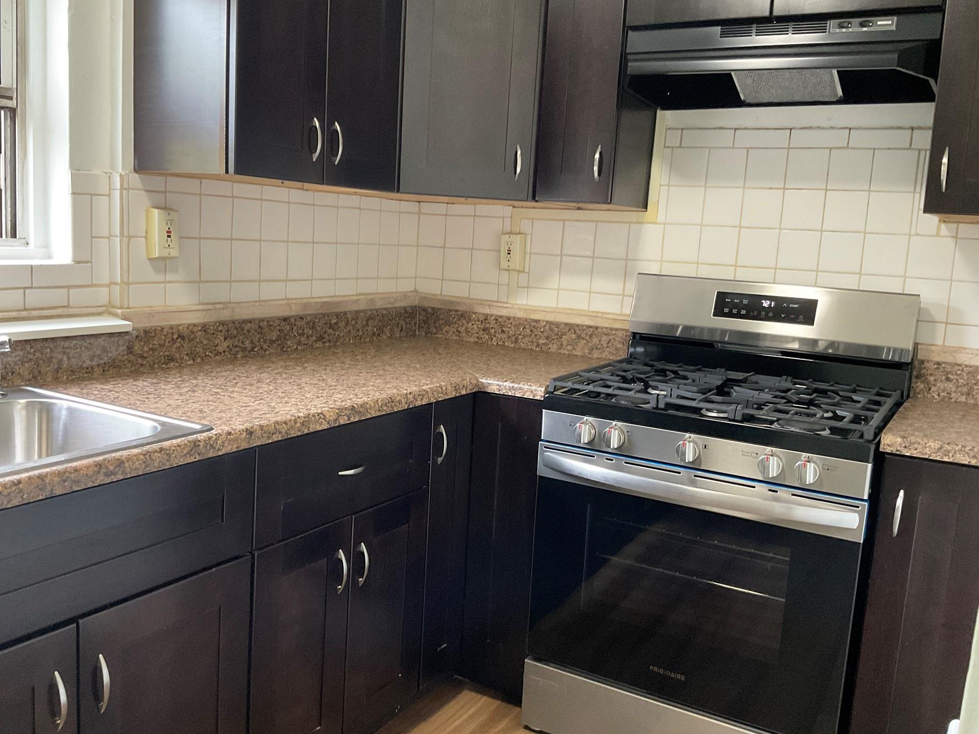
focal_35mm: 33
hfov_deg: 55.3
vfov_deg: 42.9
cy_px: 381
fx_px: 933
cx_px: 466
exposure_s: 1/60
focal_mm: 3
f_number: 1.8
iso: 250
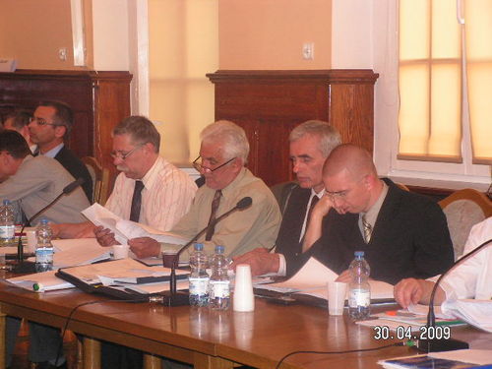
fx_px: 1464
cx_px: 246
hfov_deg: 19.1
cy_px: 184
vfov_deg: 14.4
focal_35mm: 103
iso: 200
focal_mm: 17.3
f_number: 3.4
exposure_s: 1/100
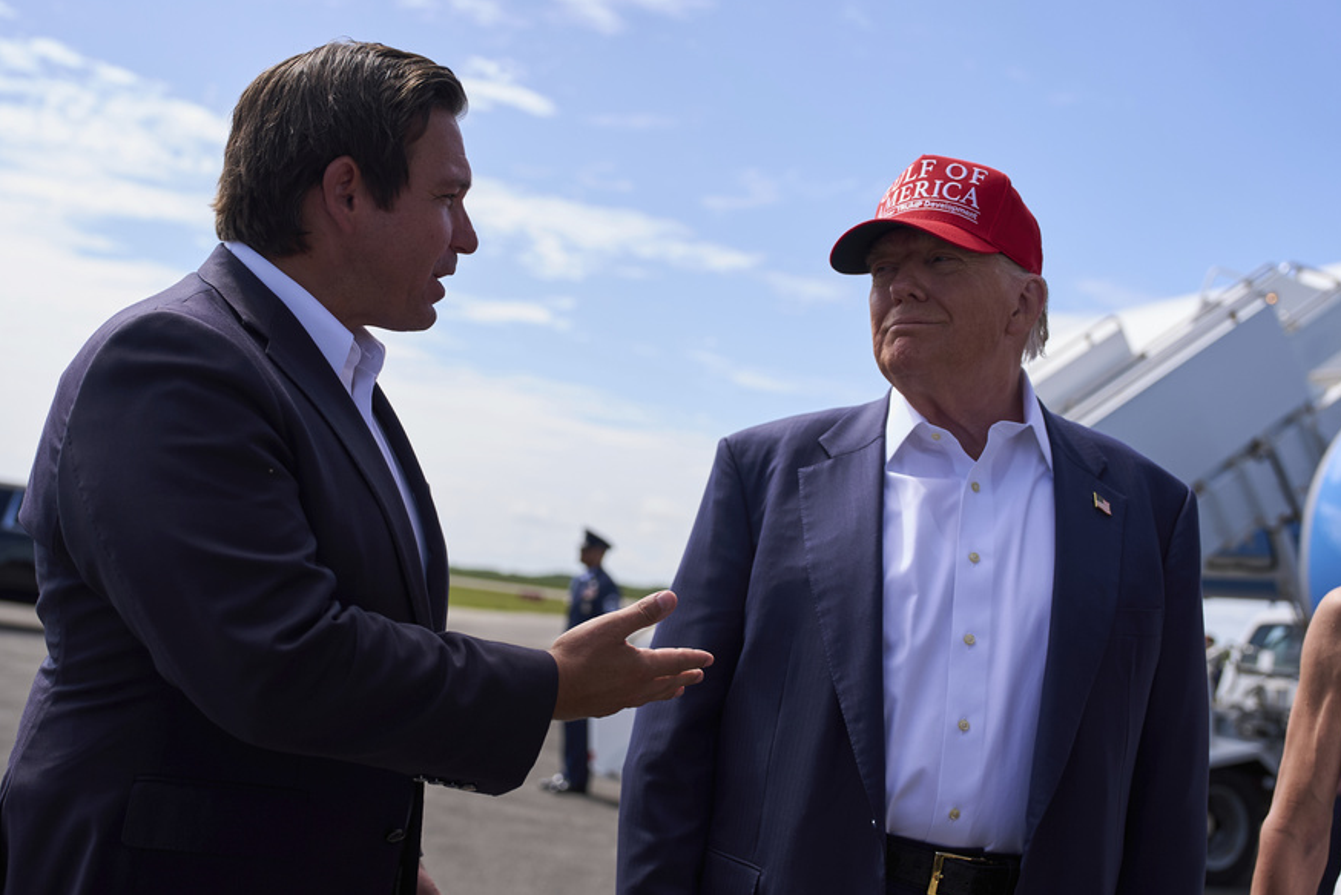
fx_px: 1527
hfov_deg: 47.3
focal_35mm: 41
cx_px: 600
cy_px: 492
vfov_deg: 32.6
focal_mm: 35
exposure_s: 1/3200
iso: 200
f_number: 2.8
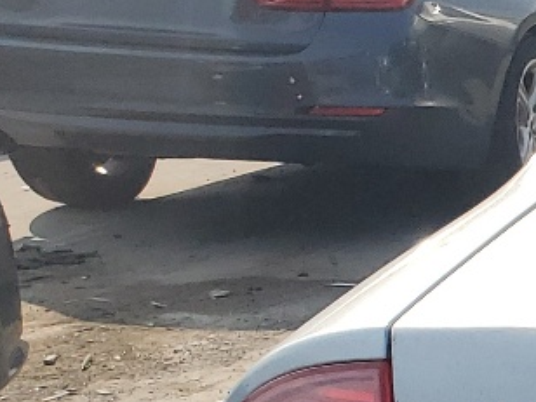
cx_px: 1343
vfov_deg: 10.5
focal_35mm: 135
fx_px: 2090
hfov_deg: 11.6
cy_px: 665
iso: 50
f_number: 1.5
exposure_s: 1/2000
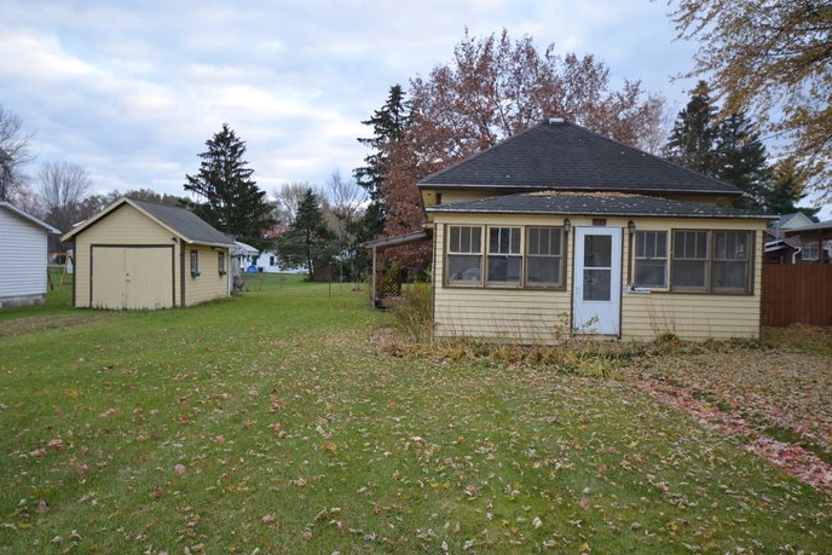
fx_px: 682
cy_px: 274
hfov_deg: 62.7
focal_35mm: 30
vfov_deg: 44.3
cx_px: 424
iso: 125
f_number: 4.2
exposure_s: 1/60
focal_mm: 19
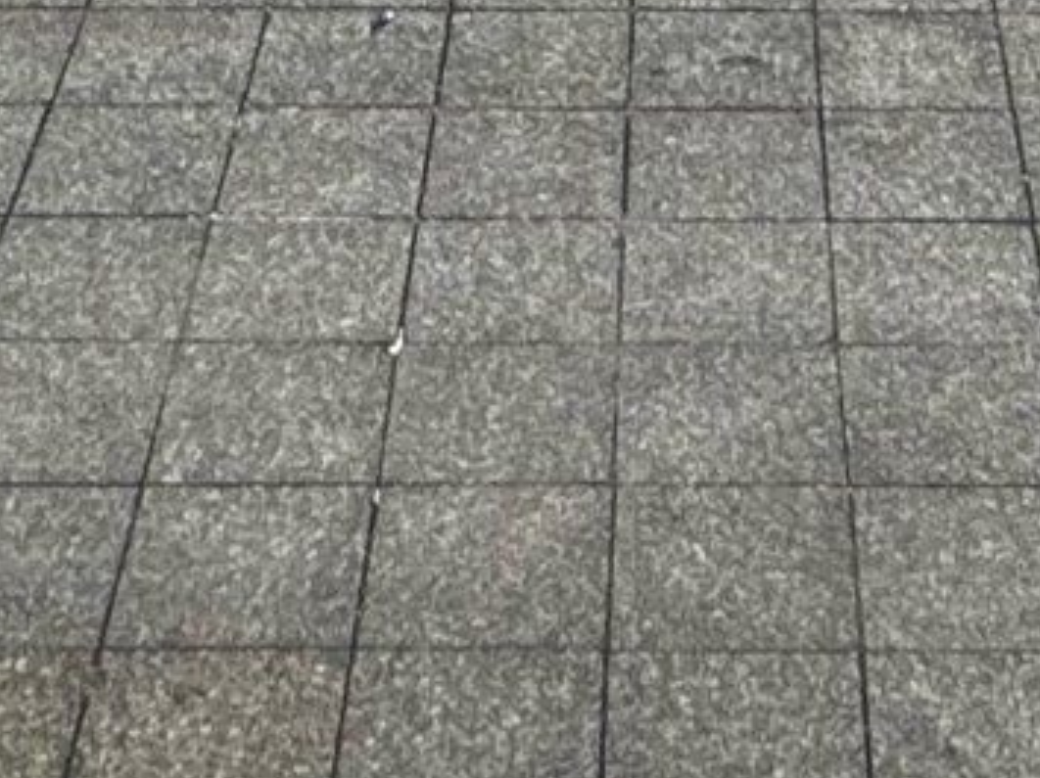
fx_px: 3243
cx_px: 687
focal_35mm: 108
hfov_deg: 18.2
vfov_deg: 8.8
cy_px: -2040
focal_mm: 2.22
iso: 40
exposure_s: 1/105
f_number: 2.2
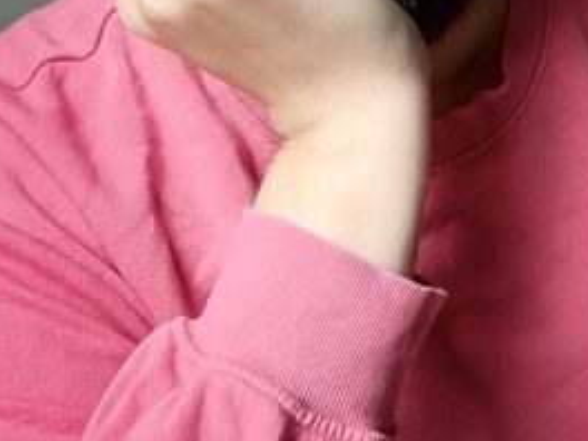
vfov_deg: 17.8
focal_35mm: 79
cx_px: 644
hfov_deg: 23.2
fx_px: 1342
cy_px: -82
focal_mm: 2.69
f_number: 1.9
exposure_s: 1/60
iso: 200
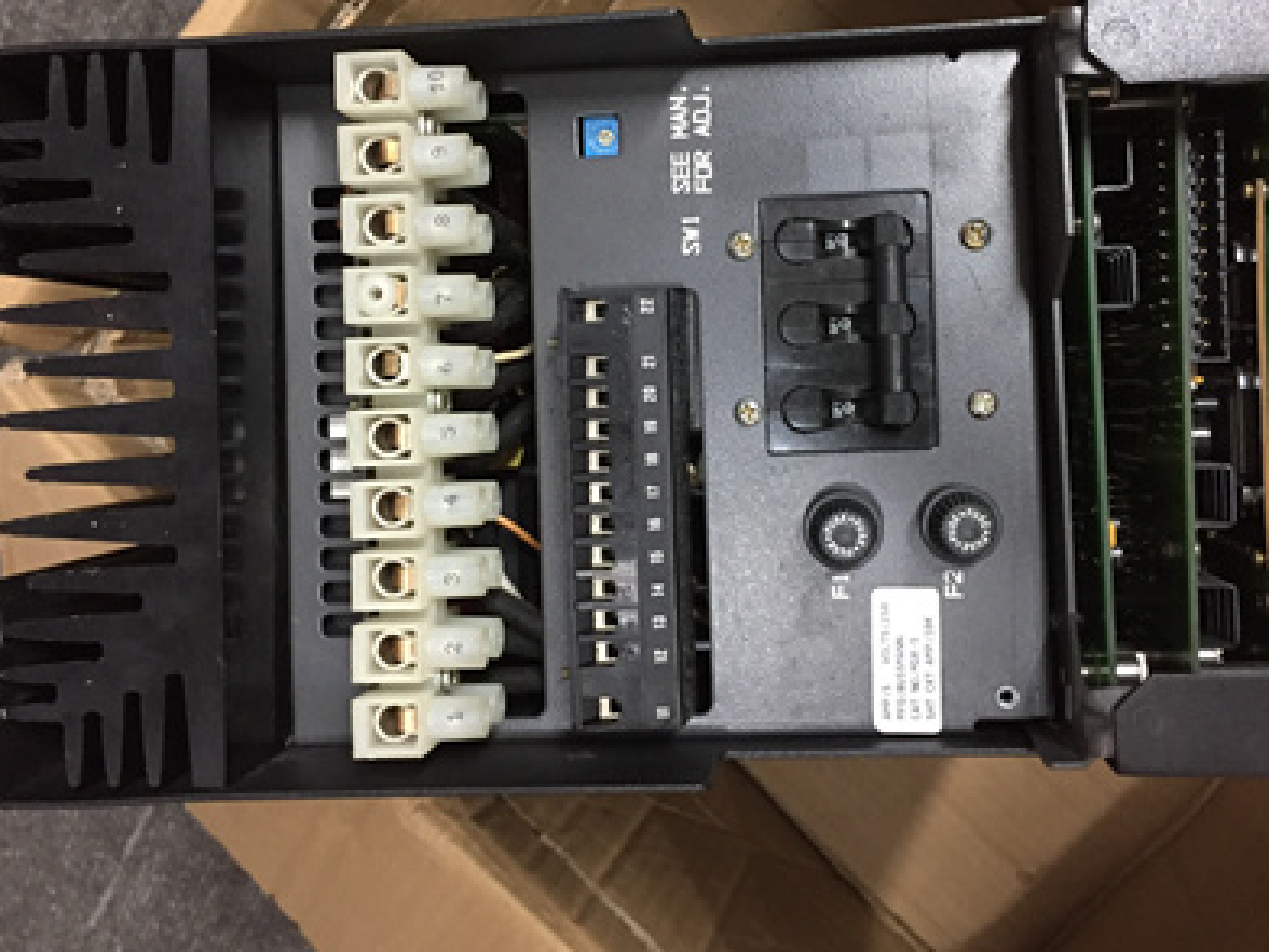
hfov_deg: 50.1
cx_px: 690
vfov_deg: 38.5
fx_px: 1356
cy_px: 387
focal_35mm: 37
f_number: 2.2
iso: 250
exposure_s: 1/33
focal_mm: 4.15
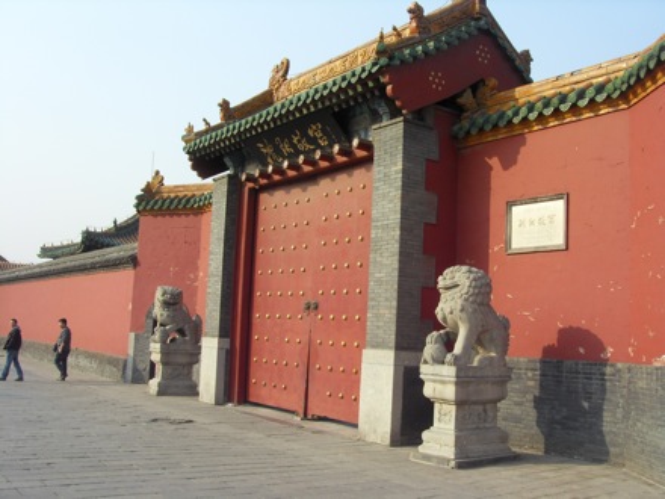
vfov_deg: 36.8
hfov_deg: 47.9
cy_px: 250
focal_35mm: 39
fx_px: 749
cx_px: 332
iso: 80
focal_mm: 6.6
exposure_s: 1/125
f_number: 6.2
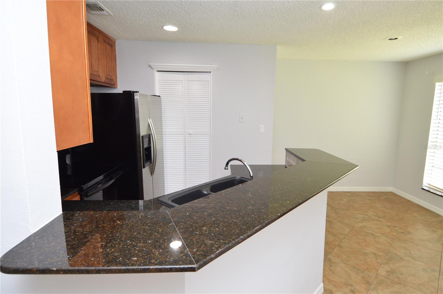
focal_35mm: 18
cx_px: 222
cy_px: 147
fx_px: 221
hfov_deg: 90.1
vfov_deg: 67.3
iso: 400
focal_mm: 12
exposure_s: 1/60
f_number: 4
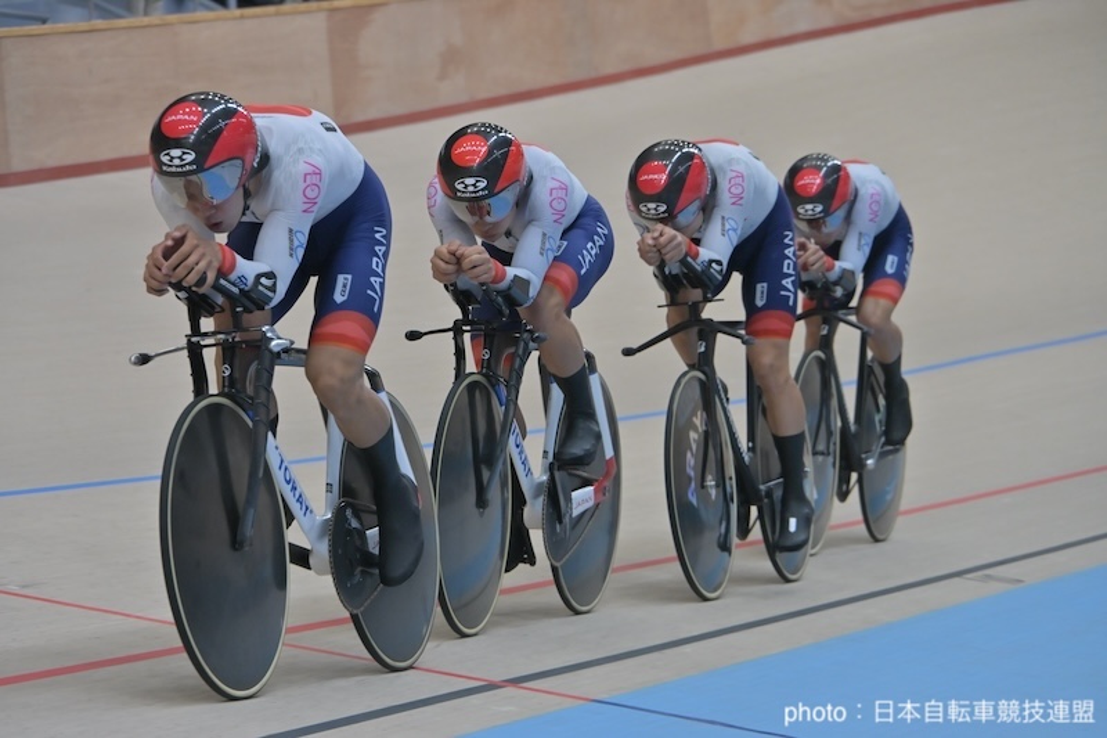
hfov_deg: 13.3
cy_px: 369
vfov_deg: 8.9
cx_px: 554
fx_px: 4765
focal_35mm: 155
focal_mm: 155
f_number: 8
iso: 2000
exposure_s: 1/640
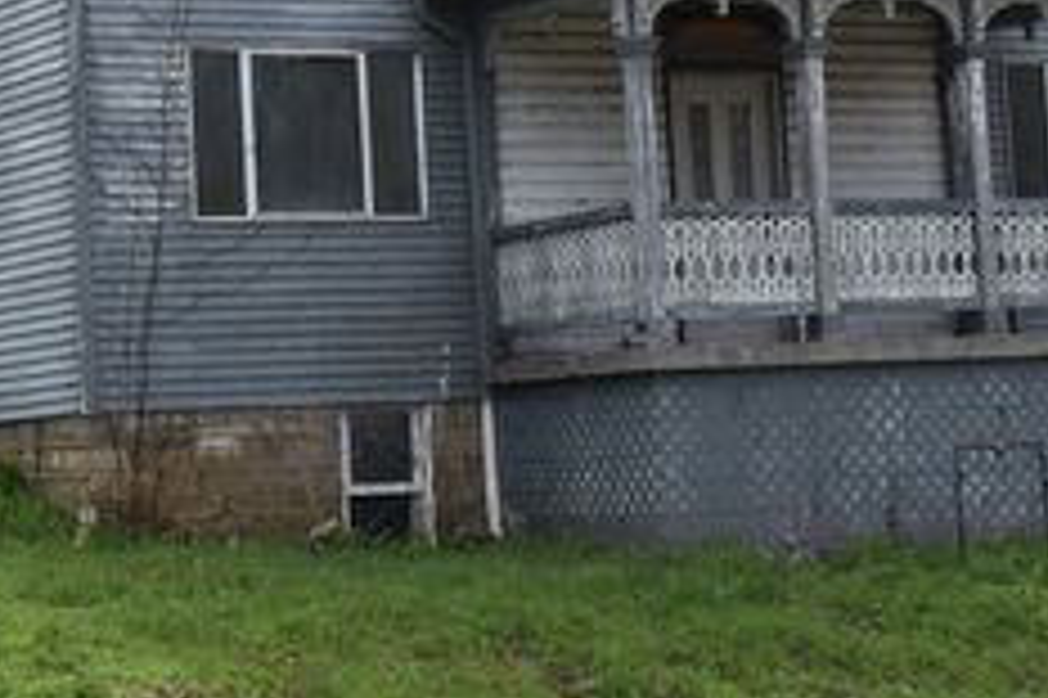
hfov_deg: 17.6
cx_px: 351
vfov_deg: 11.7
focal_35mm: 116
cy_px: 47
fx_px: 3374
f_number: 8
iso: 200
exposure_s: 1/320
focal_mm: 36
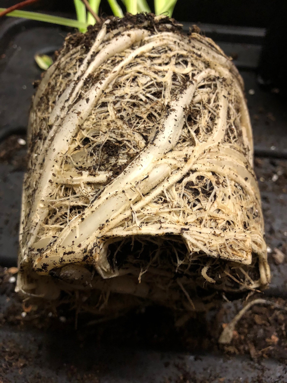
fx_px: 310
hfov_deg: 49.7
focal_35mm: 28
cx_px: 144
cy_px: 192
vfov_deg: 63.4
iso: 80
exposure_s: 1/8
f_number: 1.8
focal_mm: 4
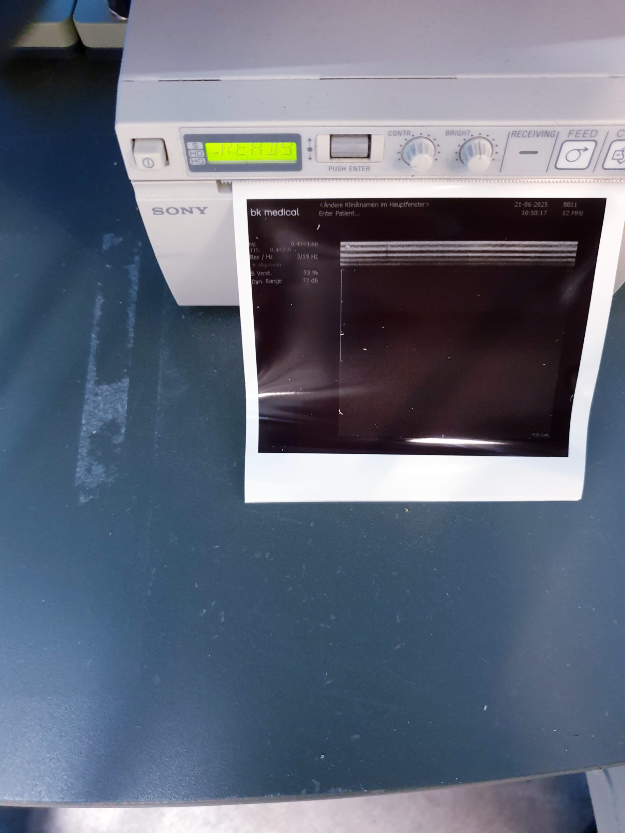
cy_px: 416
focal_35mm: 26
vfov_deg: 67.3
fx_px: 626
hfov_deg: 53.1
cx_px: 312
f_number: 1.5
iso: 250
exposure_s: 1/13
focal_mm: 4.3
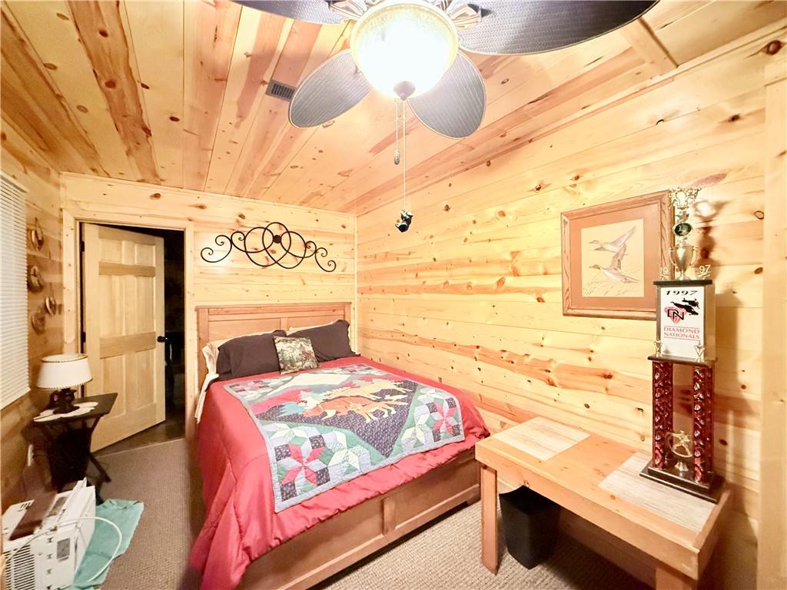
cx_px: 394
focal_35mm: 14
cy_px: 295
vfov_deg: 85.7
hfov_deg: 102.1
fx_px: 318
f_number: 2.2
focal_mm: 2.22
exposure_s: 1/20
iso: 2500
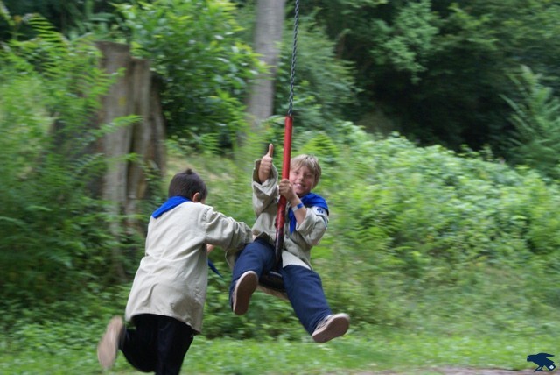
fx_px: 1284
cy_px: 188
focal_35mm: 82
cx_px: 280
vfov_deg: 16.6
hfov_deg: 24.6
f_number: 5.6
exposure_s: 1/60
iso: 800
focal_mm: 55
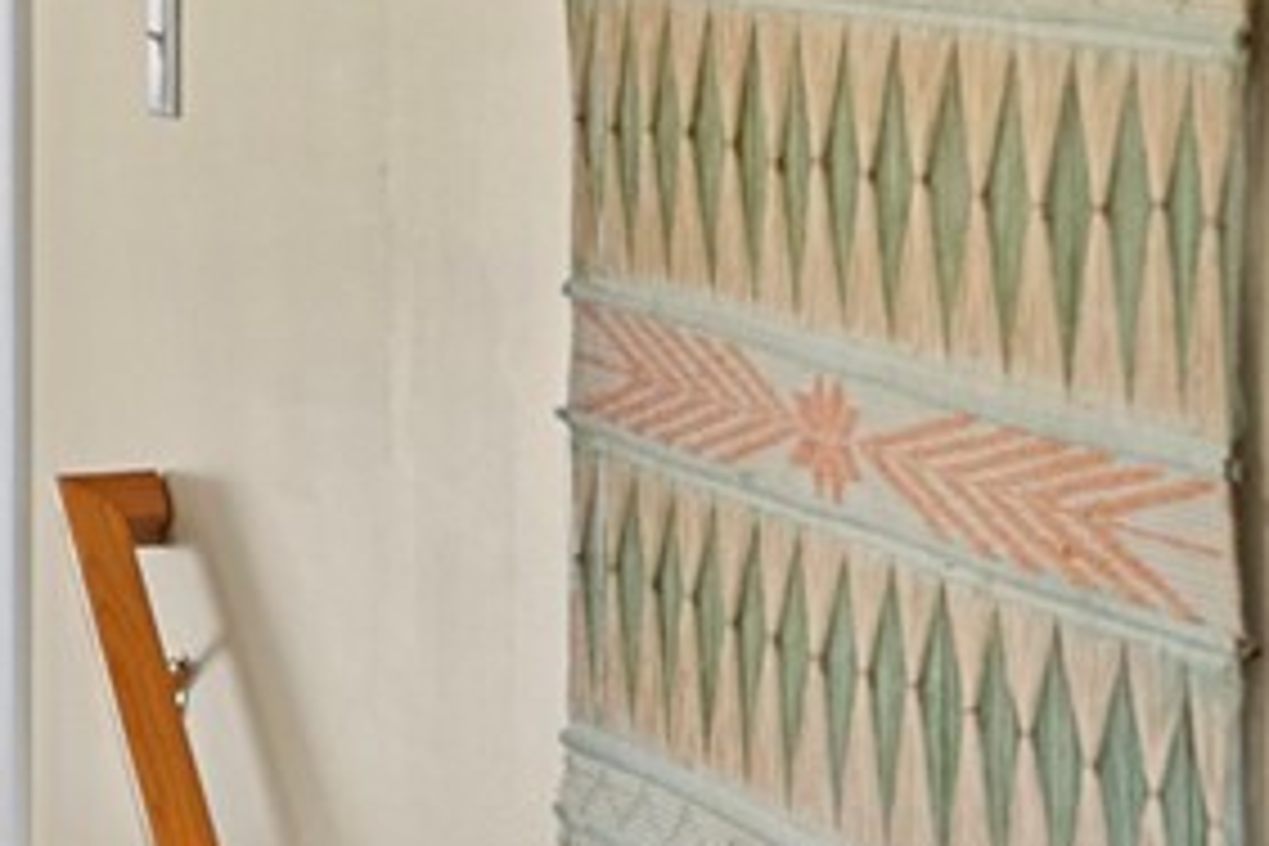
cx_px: -1069
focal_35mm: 123
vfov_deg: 11.0
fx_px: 4335
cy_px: -158
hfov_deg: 14.5
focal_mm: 32
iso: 800
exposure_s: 1/15
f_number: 8
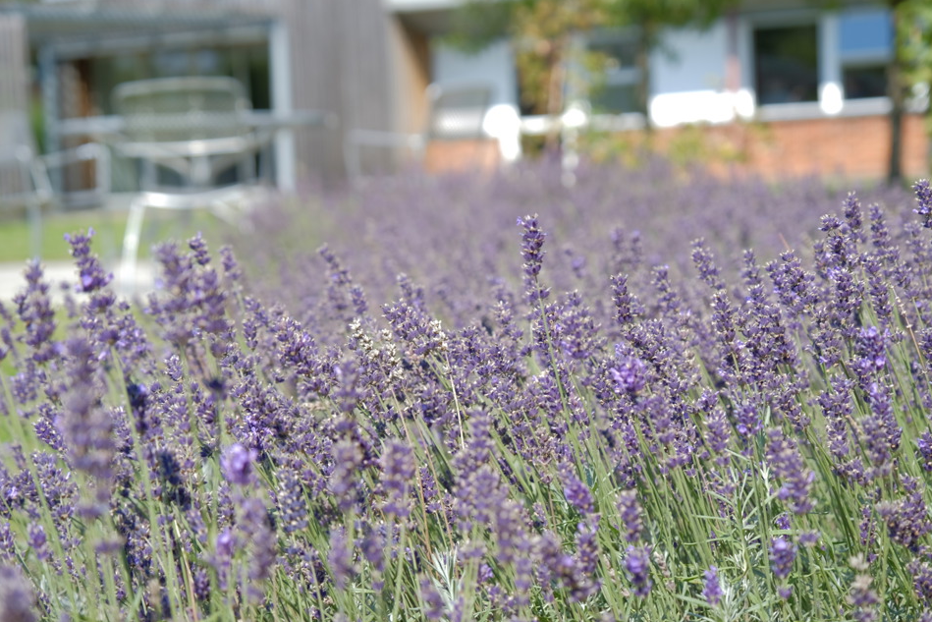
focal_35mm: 86
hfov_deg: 23.6
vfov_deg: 15.9
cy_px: 311
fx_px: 2227
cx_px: 469
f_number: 4.5
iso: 100
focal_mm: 56.5
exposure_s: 1/50
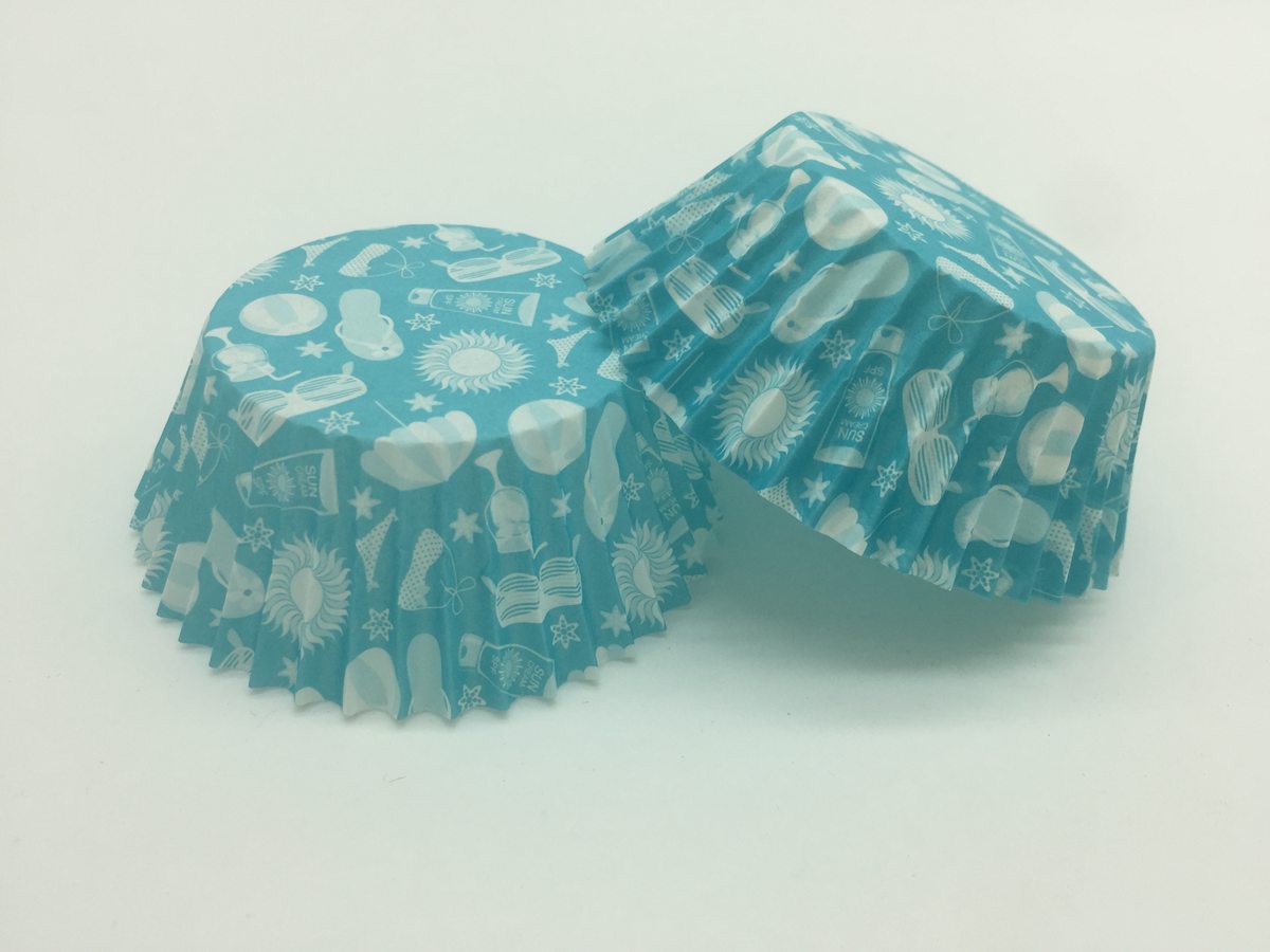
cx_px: 635
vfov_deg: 48.2
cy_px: 476
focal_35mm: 29
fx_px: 1064
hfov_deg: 61.7
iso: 32
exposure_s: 1/775
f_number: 2.2
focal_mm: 4.15
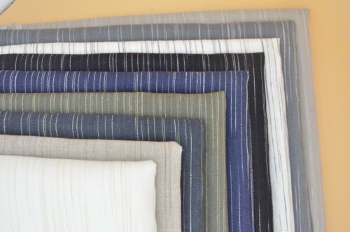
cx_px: 175
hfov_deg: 41.2
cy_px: 116
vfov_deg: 27.9
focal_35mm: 48
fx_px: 466
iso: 5000
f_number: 6.7
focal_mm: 32
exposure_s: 1/2000
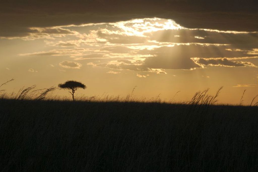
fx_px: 1074
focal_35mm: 150
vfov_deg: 9.1
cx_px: 129
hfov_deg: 13.7
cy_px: 86
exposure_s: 1/1250
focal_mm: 100
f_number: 9
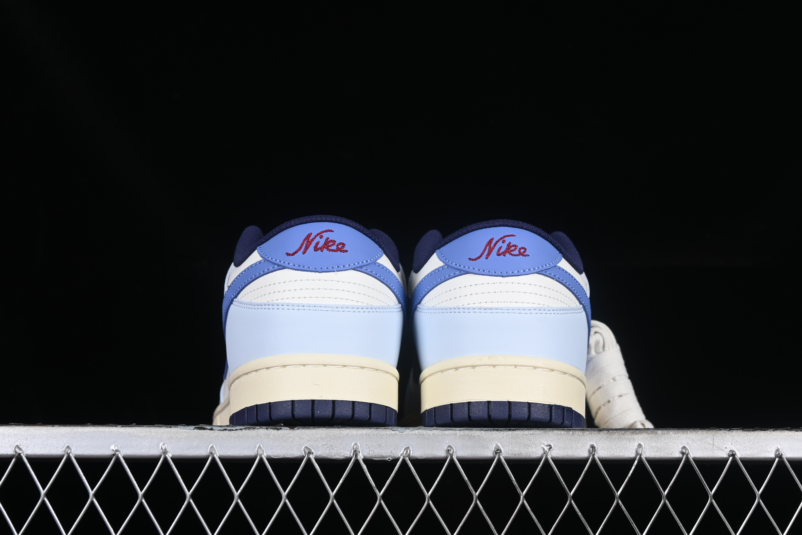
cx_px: 401
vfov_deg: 18.2
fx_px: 1671
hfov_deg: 27.0
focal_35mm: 75
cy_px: 268
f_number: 8
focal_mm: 50
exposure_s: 1/80
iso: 160
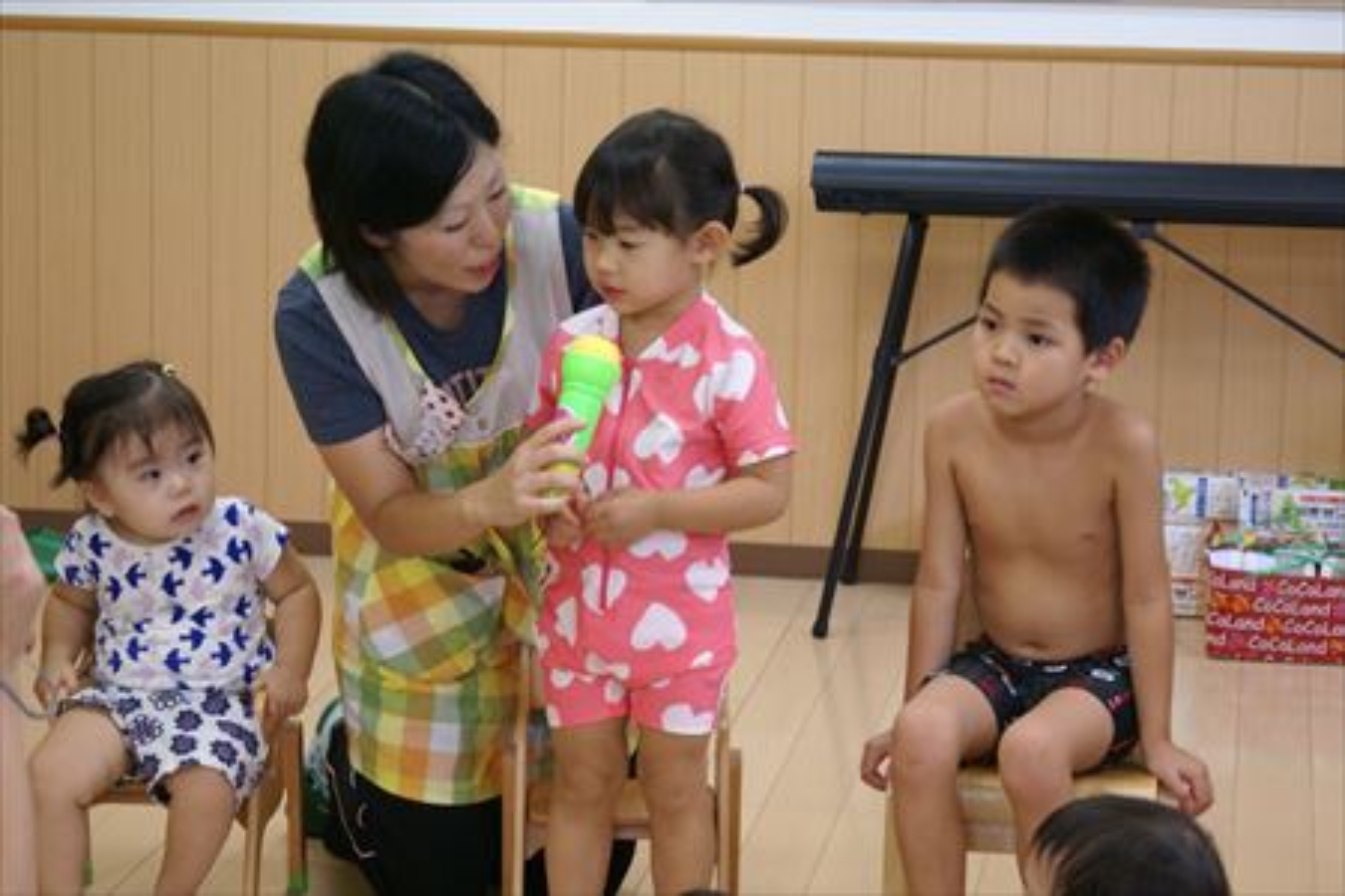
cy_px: 448
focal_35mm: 105
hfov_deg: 19.5
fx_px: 3923
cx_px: 672
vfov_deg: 13.0
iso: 400
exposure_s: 1/30
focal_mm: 70
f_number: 5.6
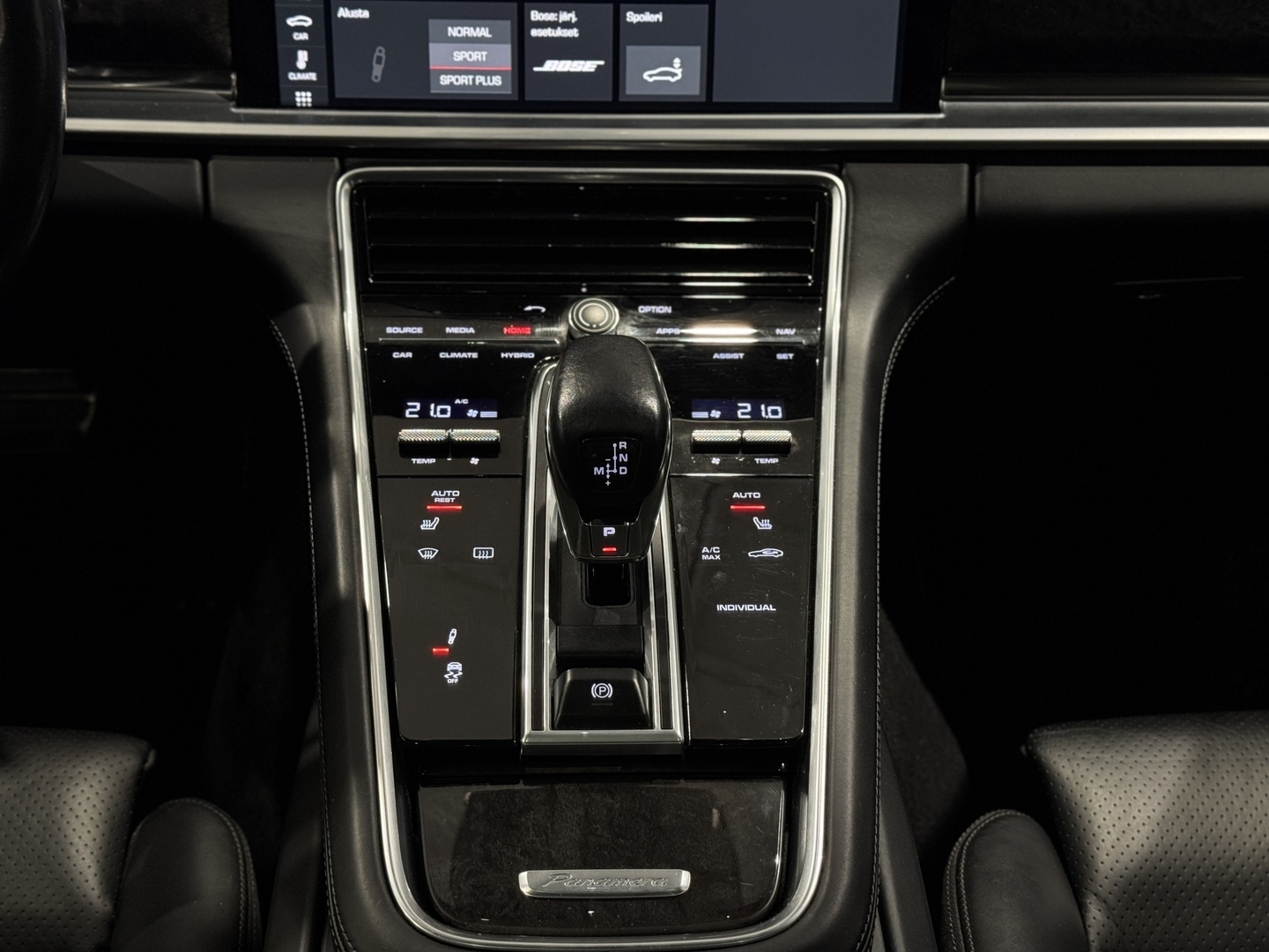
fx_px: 1760
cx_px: 634
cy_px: 476
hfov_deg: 39.7
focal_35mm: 48
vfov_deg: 30.3
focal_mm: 6.76
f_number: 1.78
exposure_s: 1/50
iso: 160
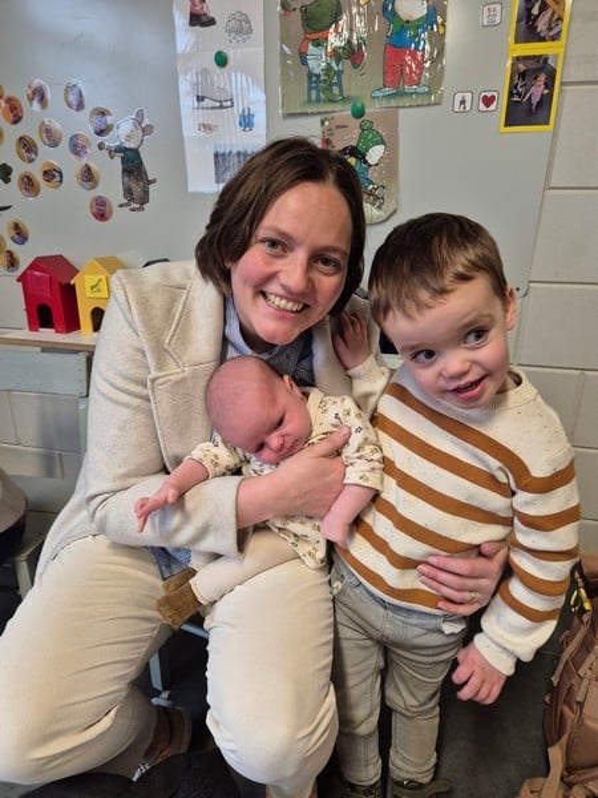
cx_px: 299
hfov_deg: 58.9
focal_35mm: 23
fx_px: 530
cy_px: 399
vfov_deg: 73.9
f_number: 1.8
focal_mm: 5.4
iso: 320
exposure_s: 1/100
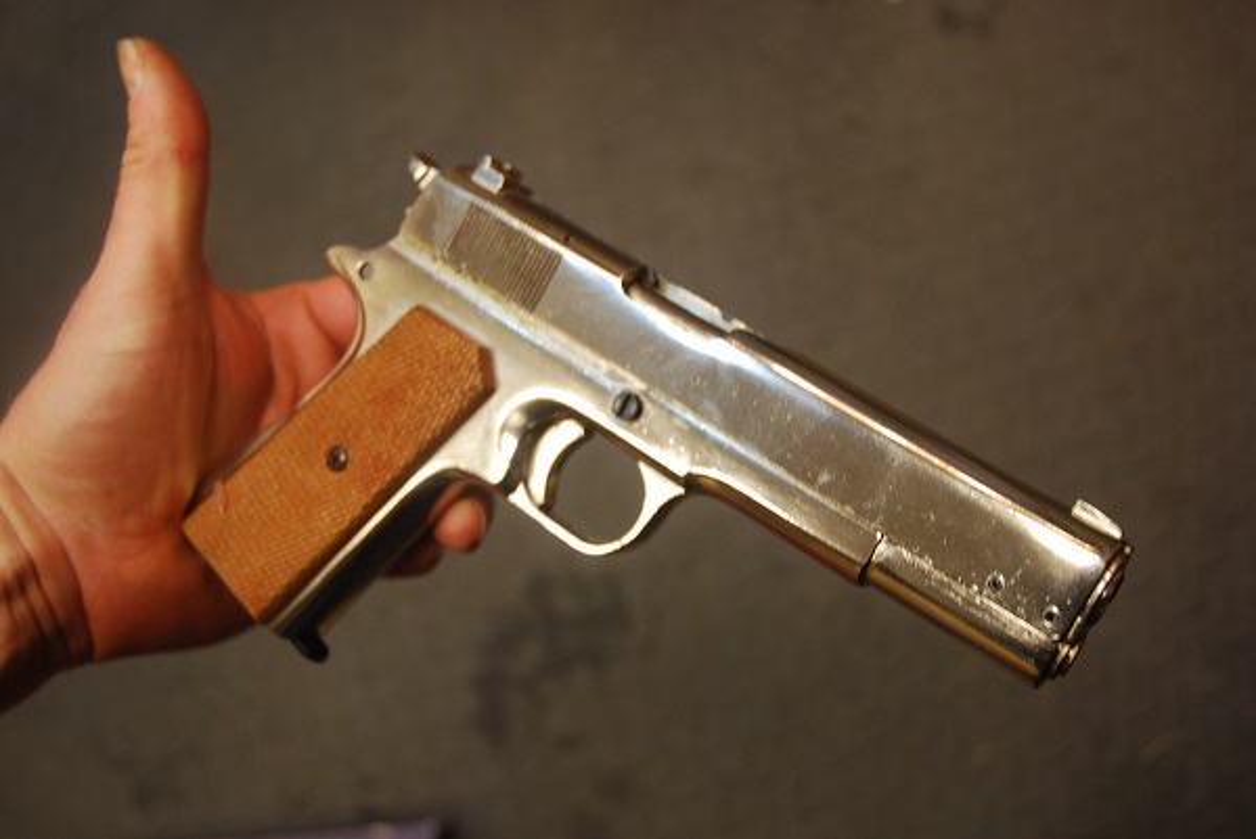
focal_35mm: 40
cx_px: 628
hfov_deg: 47.9
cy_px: 420
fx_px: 1414
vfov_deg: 33.1
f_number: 3.8
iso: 360
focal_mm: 27
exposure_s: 1/30
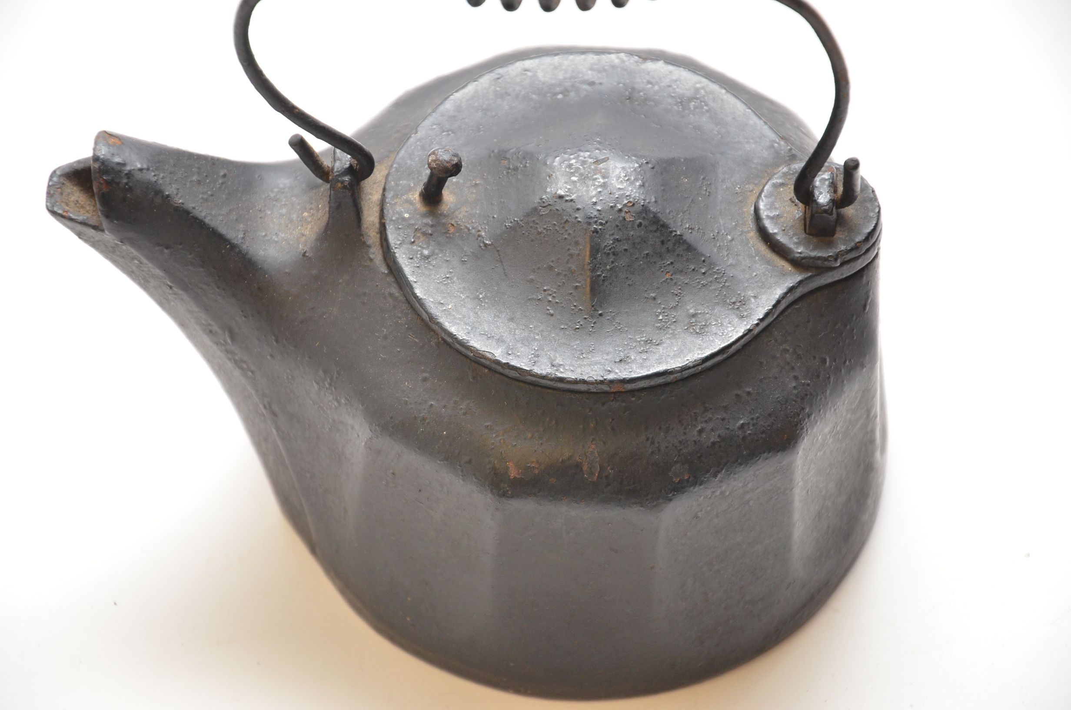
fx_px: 4676
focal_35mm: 158
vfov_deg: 8.7
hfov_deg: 13.1
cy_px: 355
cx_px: 536
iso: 800
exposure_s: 1/60
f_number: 5.6
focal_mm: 105
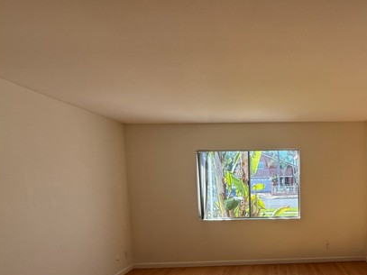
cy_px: 195
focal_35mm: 22
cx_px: 280
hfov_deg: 70.7
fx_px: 233
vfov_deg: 58.9
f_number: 2.2
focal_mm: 2.22
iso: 64
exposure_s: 1/290
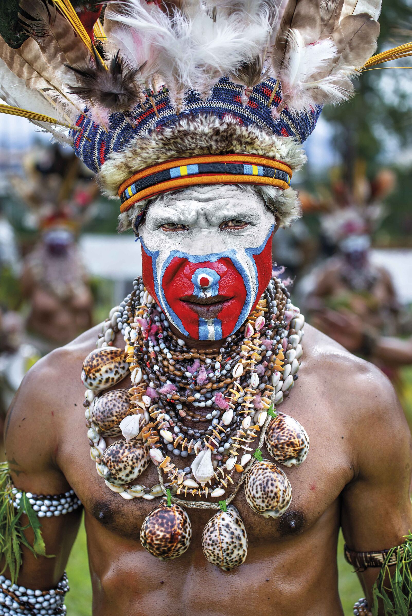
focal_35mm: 70
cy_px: 308
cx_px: 206
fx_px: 1201
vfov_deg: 28.8
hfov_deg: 19.5
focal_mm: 70
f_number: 4
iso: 250
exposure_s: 1/1250
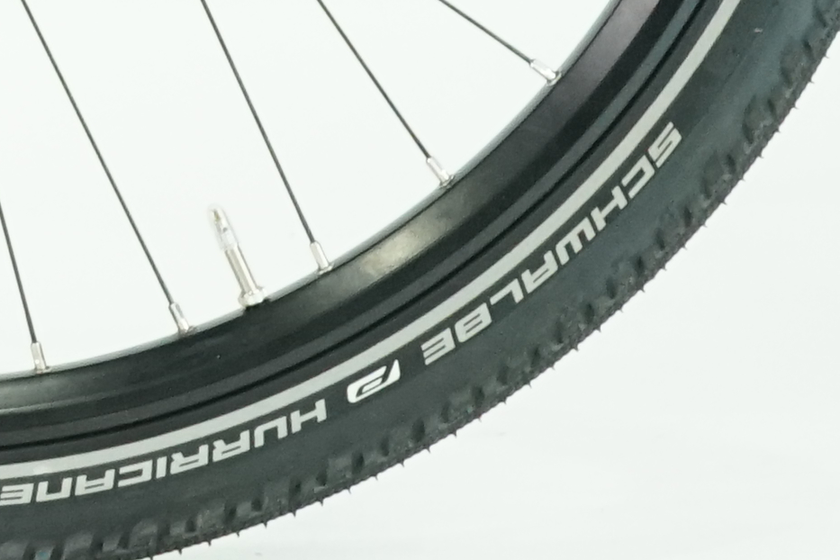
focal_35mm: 386
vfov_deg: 3.5
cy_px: -1128
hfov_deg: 5.1
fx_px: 9006
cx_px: -1695
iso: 2500
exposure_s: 1/200
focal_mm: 60
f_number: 5
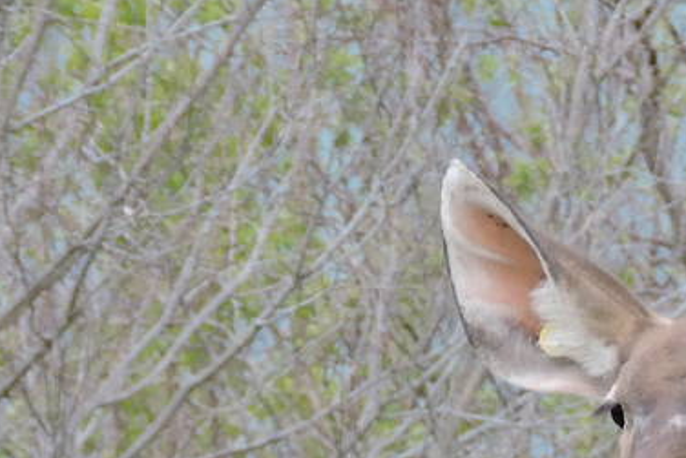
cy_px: 1077
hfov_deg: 1.3
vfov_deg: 0.9
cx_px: 1007
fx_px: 29508
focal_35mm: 1548
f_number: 4.8
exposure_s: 1/200
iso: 160
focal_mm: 62.4
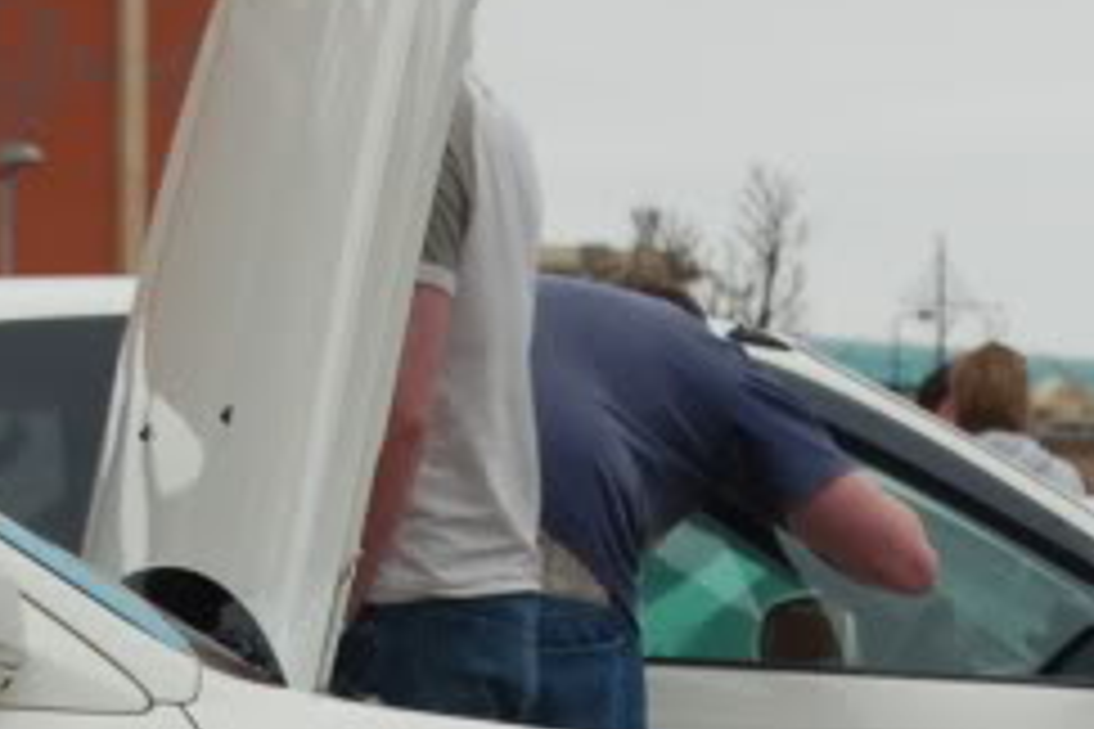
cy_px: 1179
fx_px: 9967
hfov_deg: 6.3
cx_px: 520
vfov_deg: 4.2
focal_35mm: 328
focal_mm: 52
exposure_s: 1/160
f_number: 6.3
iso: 200
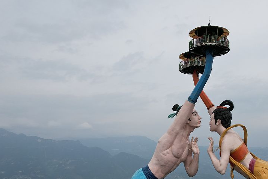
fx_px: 275
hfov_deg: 50.8
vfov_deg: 34.6
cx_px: 182
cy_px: 149
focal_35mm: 37
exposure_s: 1/3200
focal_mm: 8.38
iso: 110
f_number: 2.8
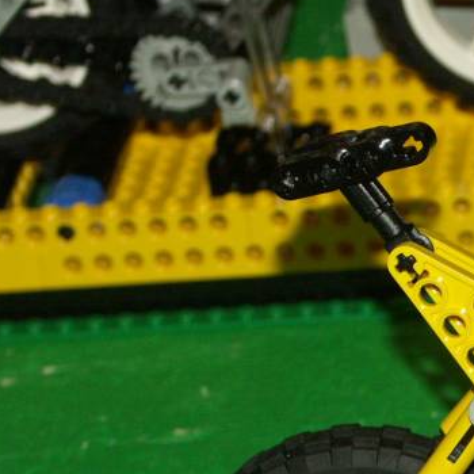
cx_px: 665
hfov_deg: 7.0
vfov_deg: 7.0
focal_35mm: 248
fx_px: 3842
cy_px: 433
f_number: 3.5
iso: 200
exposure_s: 1/100
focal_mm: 24.54
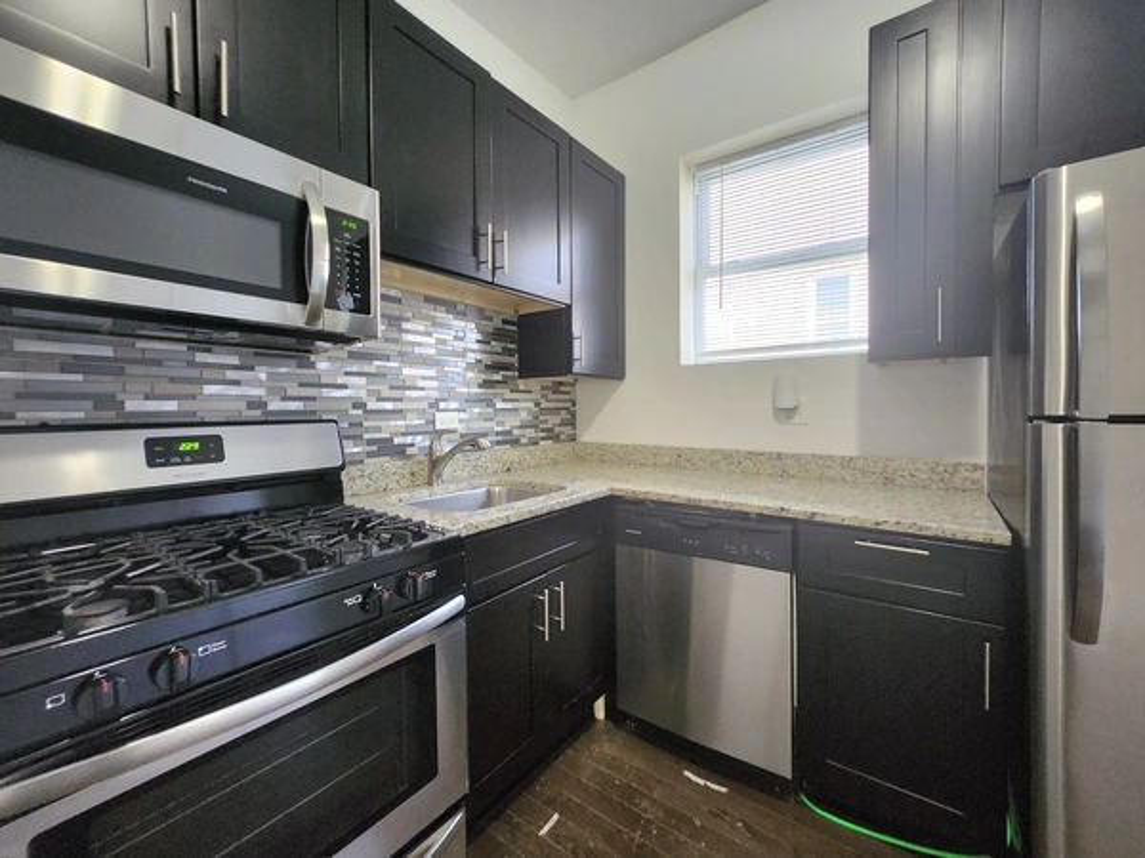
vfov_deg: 89.9
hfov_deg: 106.2
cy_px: 429
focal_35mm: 13
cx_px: 572
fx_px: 430
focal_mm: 1.74
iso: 400
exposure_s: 1/30
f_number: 2.2
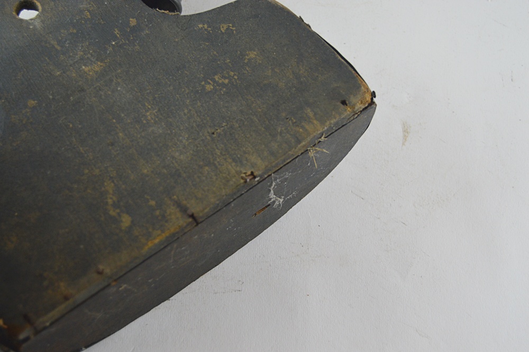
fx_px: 1013
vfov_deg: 19.7
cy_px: 176
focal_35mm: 69
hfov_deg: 29.3
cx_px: 264
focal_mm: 46
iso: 560
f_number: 5.3
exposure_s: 1/60
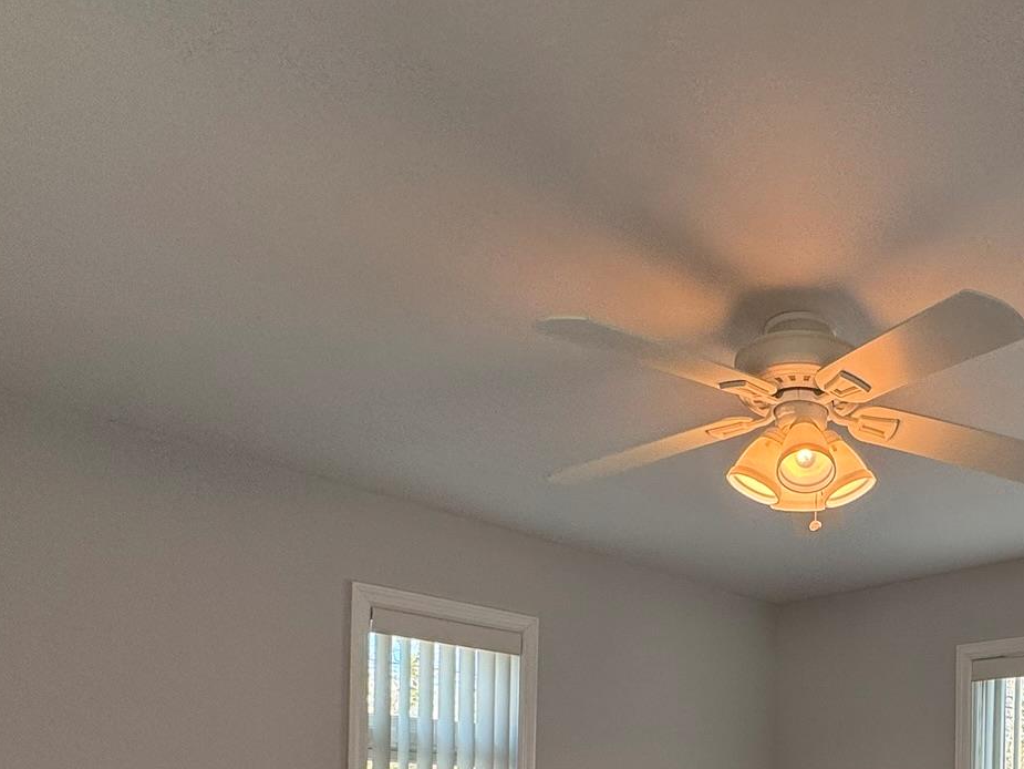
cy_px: 813
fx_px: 917
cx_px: 837
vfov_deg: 38.8
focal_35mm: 31
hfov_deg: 53.9
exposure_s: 1/120
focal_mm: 2.22
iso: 64
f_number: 2.2
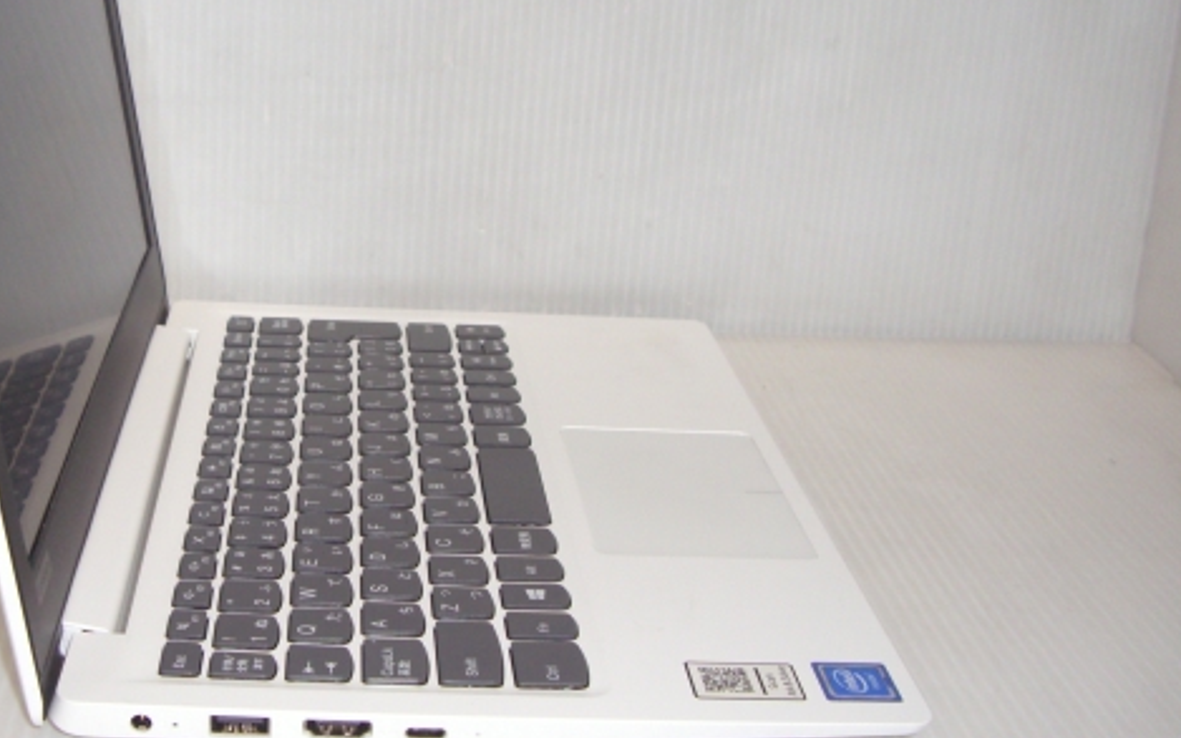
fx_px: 1770
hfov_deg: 36.5
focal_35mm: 55
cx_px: 383
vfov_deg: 23.5
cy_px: 262
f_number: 2.8
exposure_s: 1/160
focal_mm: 7.9
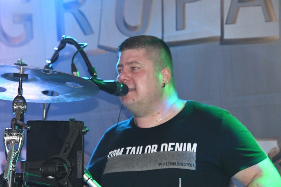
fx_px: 1577
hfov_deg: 10.2
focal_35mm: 202
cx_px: 140
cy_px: 94
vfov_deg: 6.8
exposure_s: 1/60
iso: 6400
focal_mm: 135
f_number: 8
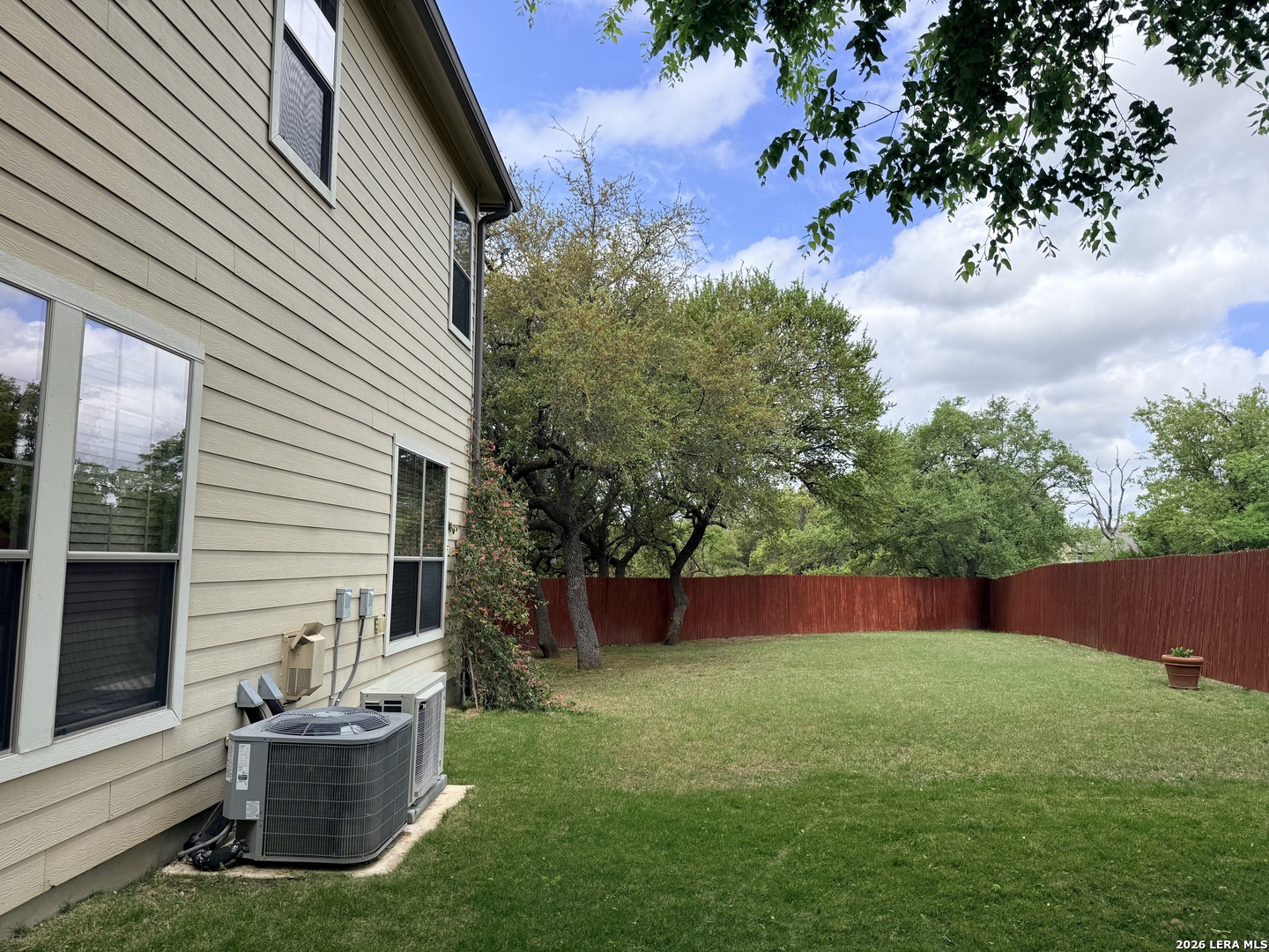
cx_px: 634
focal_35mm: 24
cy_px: 476
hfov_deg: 71.6
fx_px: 880
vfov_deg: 56.8
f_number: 1.78
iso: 80
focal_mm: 6.76
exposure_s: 1/3425
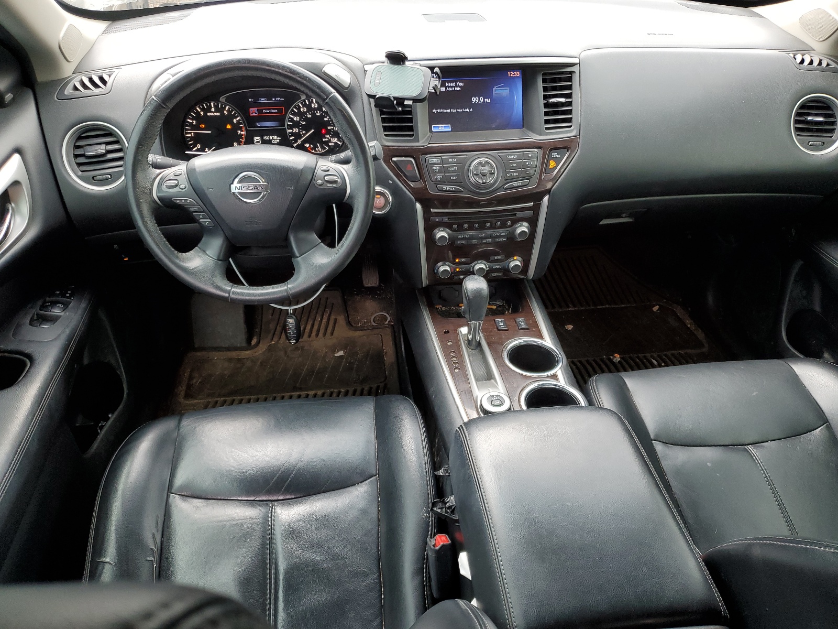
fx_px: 629
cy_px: 314
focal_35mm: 26
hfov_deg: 67.3
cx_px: 419
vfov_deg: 53.1
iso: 74
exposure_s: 1/120
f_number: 1.5
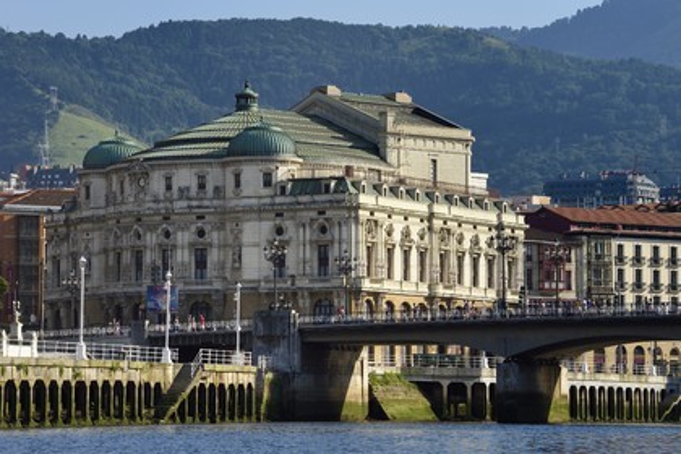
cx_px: 340
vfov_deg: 9.1
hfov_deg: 13.7
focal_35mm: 150
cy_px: 227
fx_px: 2837
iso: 200
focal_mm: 150
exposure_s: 1/500
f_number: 9
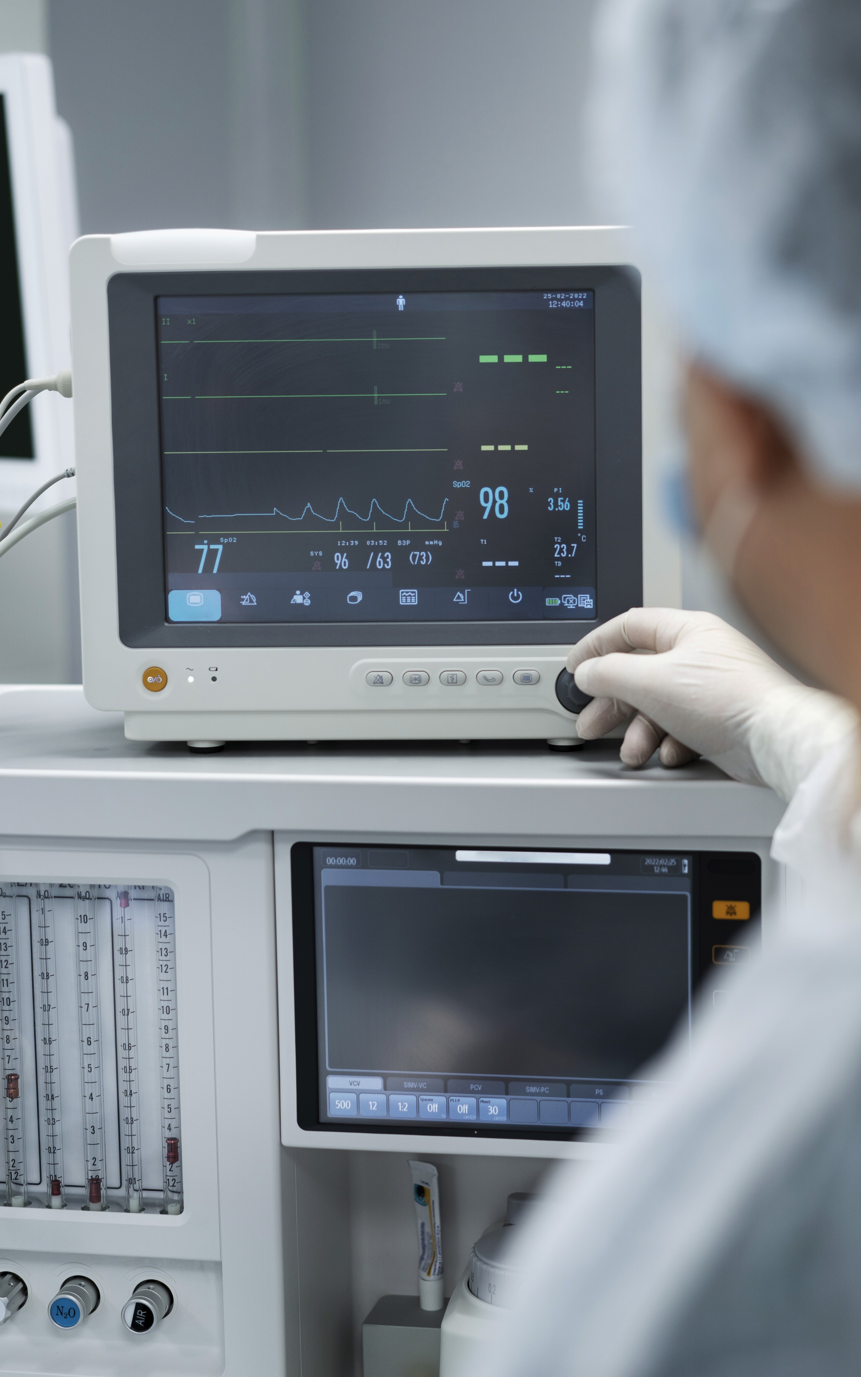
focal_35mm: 67
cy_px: 674
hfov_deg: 19.4
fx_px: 2516
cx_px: 502
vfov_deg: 30.6
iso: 125
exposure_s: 1/160
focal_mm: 55
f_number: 2.5
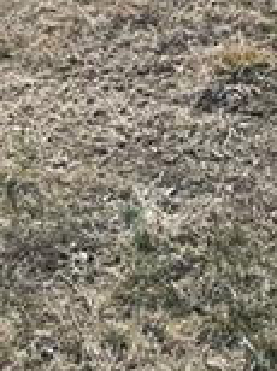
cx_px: 96
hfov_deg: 11.4
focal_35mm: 130
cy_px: -525
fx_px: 1391
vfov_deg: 12.1
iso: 50
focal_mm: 5.7
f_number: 1.5
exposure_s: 1/5587
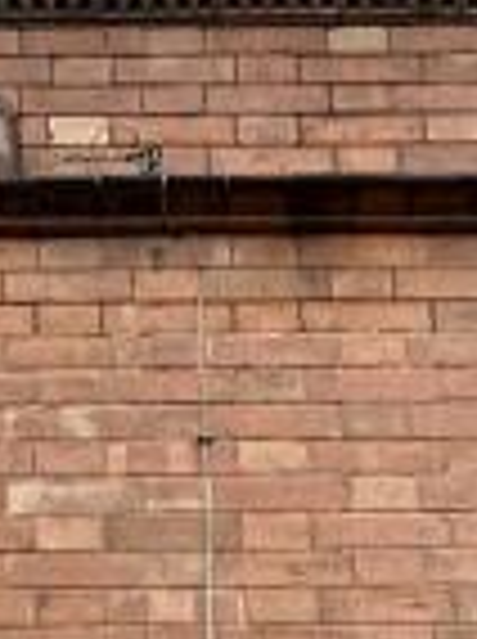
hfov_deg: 14.5
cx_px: 54
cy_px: 2048
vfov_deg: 10.6
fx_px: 1861
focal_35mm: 101
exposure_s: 1/584
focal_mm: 2.22
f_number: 2.2
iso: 40
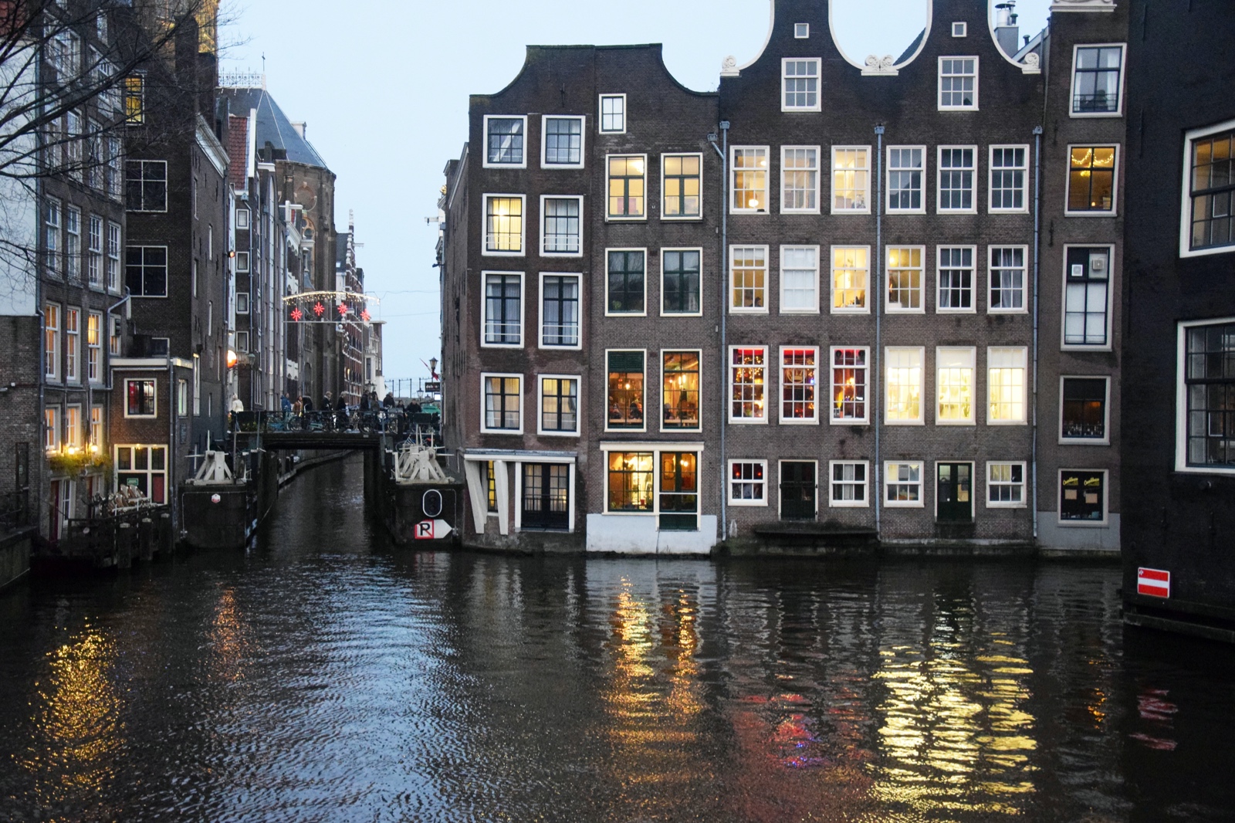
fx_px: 1338
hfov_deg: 49.6
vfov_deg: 34.2
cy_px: 412
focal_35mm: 39
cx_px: 618
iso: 4500
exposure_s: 1/60
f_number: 4
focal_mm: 26
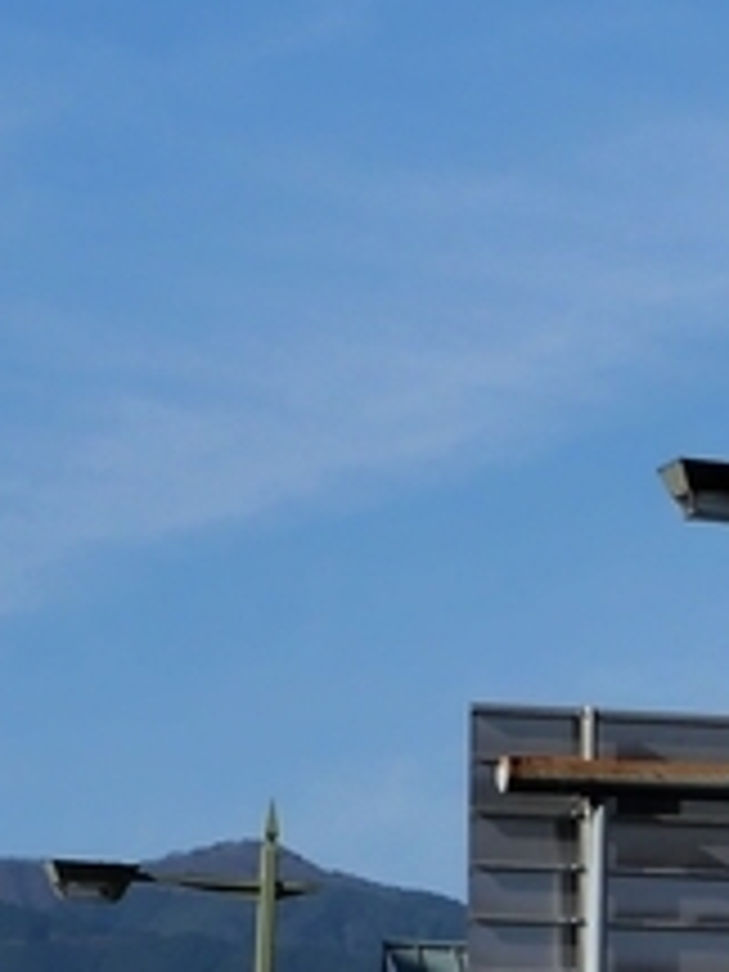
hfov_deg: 5.2
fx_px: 7357
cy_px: 792
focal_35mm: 262
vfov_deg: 7.5
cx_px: 2668
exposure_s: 1/800
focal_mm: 24
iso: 200
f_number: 9
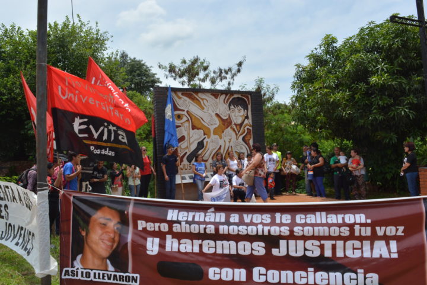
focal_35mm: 27
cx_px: 214
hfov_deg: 67.4
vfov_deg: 48.0
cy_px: 142
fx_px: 320
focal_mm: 18
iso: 400
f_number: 13
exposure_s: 1/640
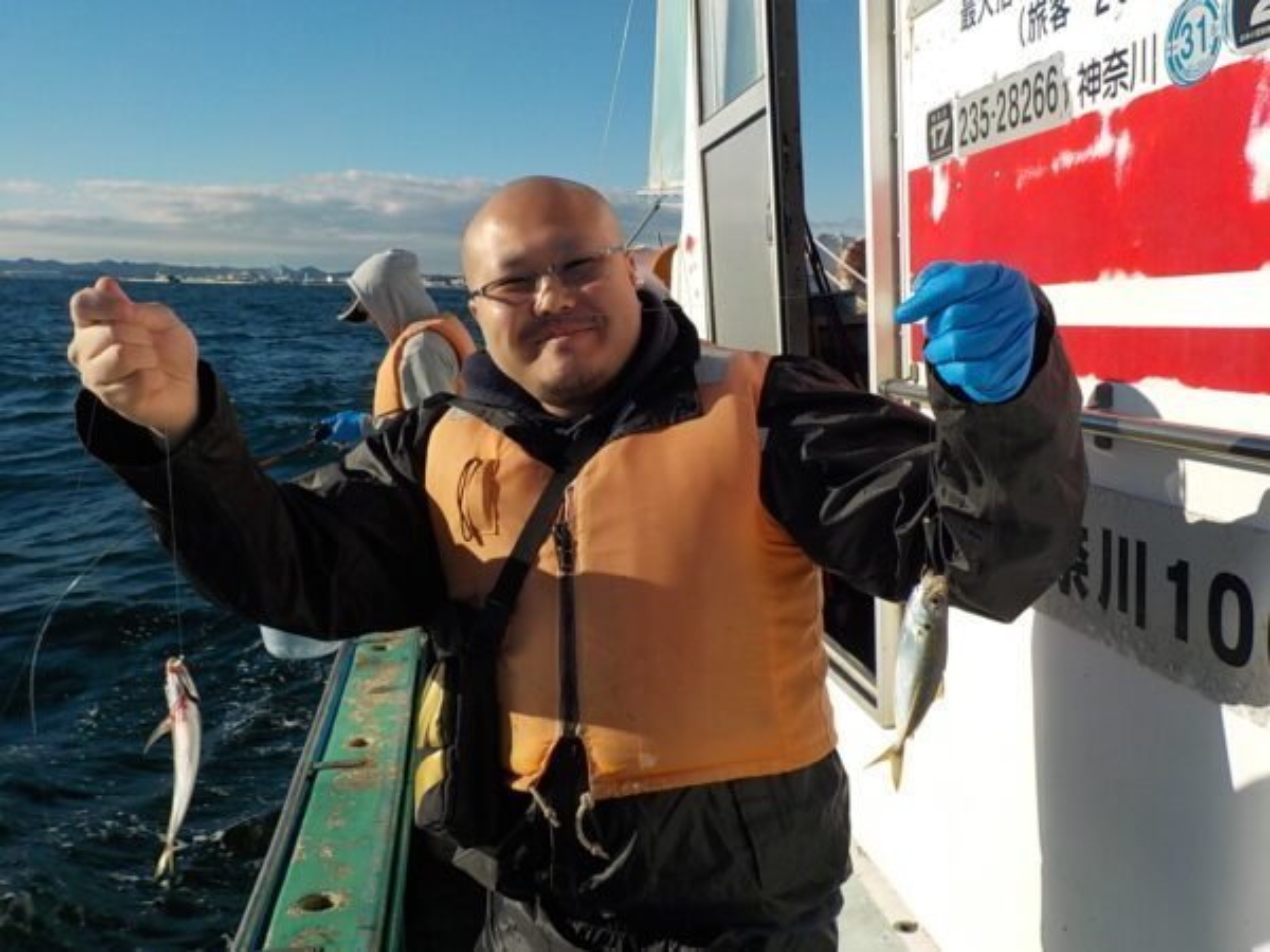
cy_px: 476
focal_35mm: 30
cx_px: 635
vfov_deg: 46.8
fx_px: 1101
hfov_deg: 60.0
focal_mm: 4.1
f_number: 6.6
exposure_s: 1/640
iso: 125
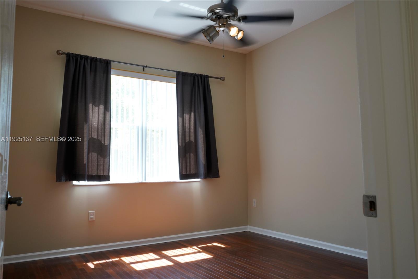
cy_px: 140
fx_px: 325
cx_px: 209
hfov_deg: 65.5
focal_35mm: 28
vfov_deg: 46.4
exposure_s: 1/30
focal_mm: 28
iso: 1000
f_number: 11
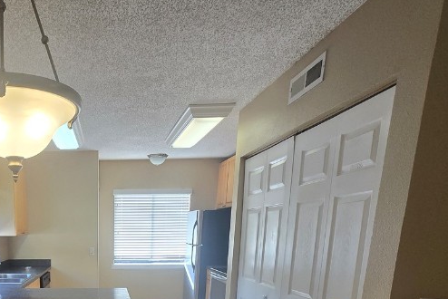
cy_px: 309
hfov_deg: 60.1
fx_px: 349
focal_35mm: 28
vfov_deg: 39.9
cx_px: 88
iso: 64
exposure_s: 1/60
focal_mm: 1.7
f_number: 2.2
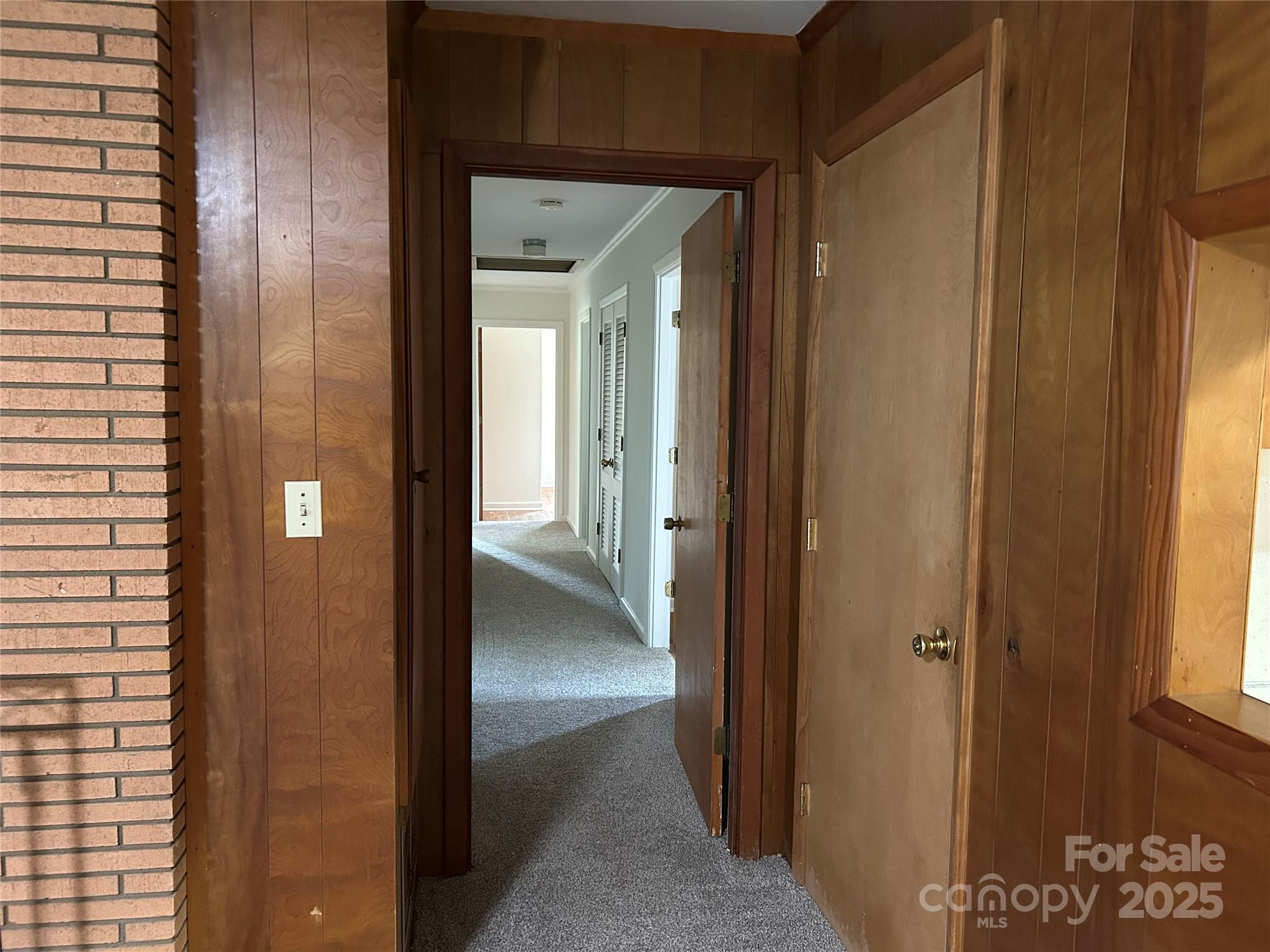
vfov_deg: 53.1
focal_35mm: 26
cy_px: 476
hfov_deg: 67.3
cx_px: 635
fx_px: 954
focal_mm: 5.7
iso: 500
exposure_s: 1/30
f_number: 1.5
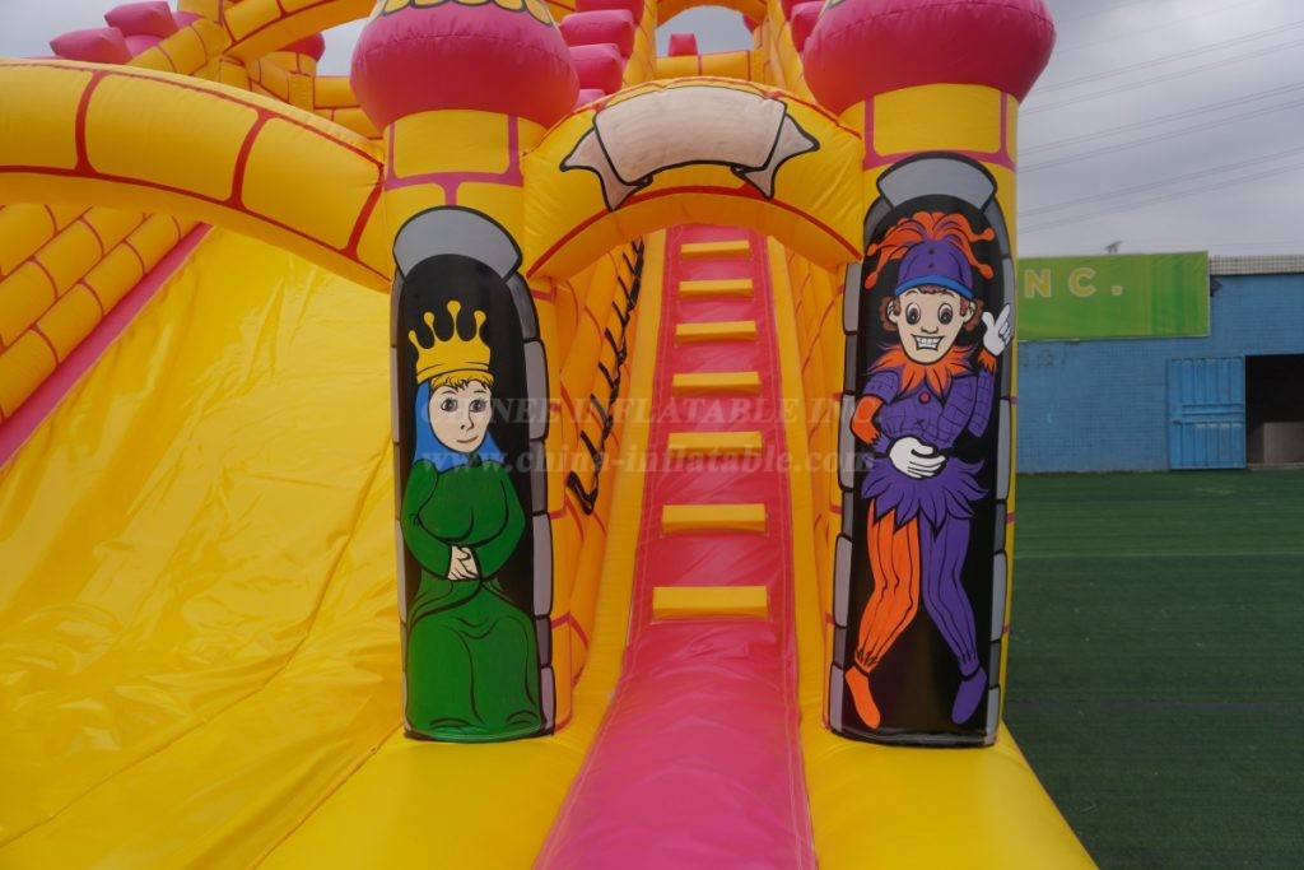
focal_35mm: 24
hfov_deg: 73.7
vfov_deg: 53.1
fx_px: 869
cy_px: 435
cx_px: 652
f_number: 4.5
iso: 100
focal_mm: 16
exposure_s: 1/800
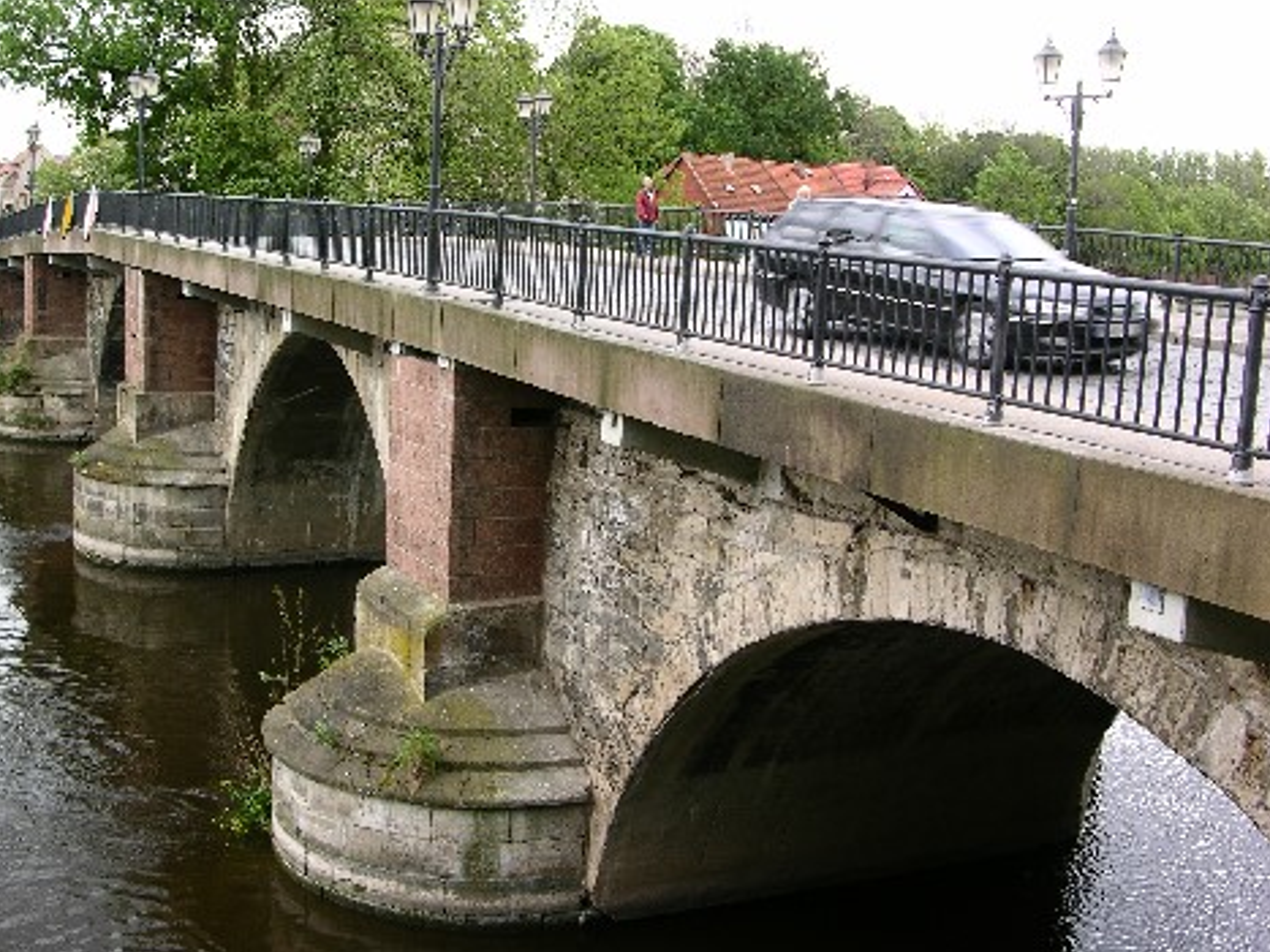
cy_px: 441
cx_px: 504
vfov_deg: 32.8
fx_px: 1614
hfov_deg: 42.7
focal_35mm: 44
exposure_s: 1/38.9
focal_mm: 8.9
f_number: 4.5
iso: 50
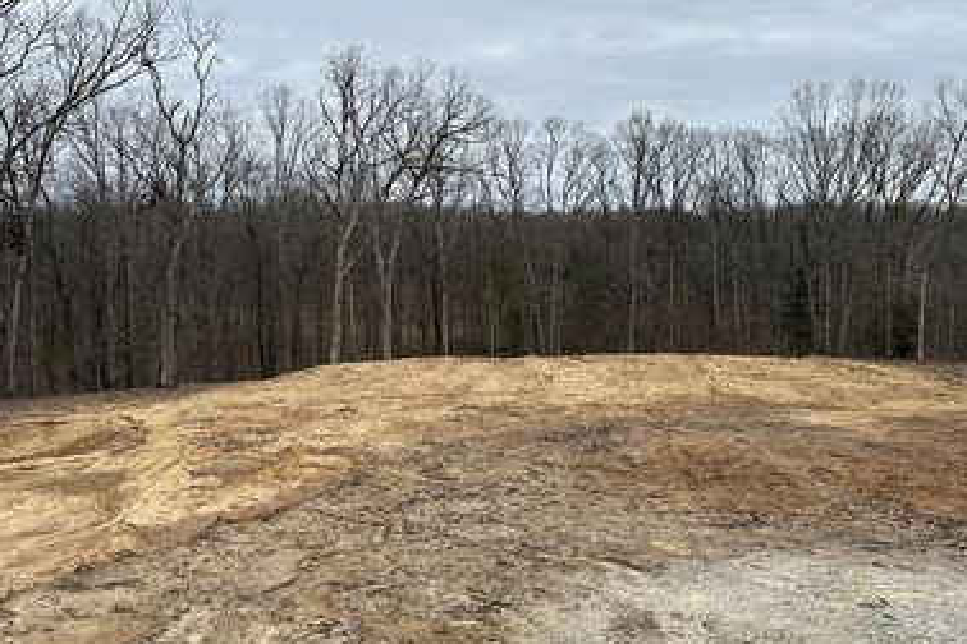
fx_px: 886
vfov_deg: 39.9
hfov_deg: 56.8
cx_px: 386
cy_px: 293
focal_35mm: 33
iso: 80
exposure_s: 1/2203
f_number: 1.78
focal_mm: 6.86
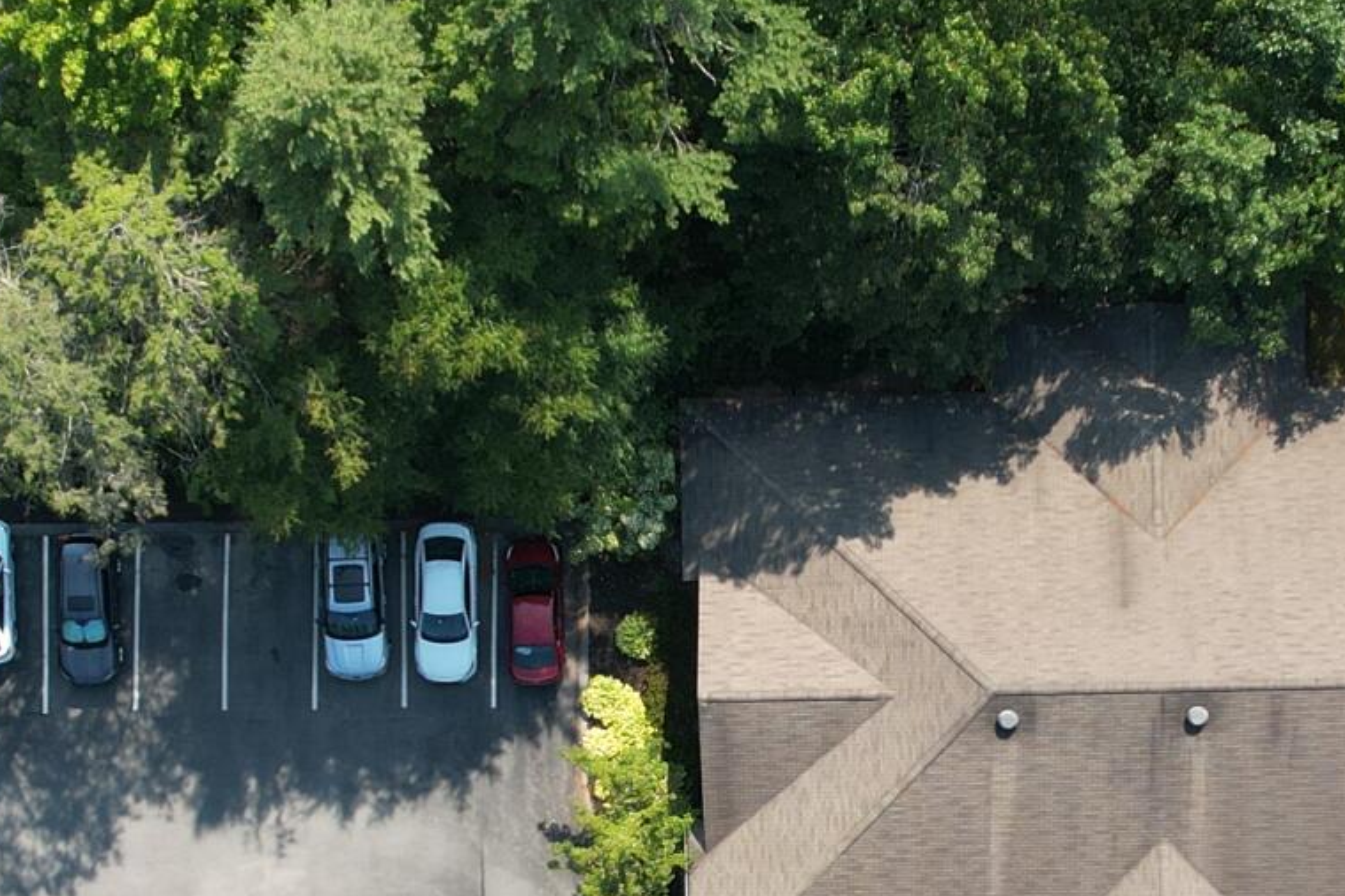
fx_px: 3250
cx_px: 875
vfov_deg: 15.6
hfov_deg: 23.3
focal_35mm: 87
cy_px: 774
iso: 100
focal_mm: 8.38
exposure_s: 1/50
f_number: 2.8
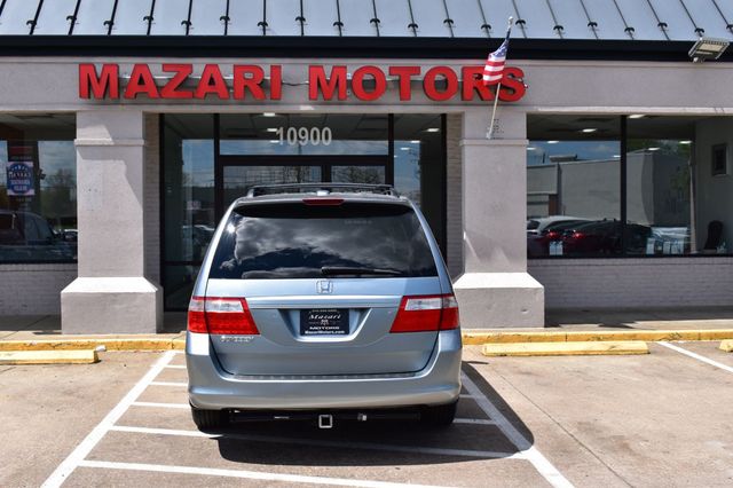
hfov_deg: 43.6
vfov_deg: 29.8
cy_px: 244
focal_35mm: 45
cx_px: 366
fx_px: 916
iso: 320
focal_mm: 30
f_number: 11
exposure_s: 1/500
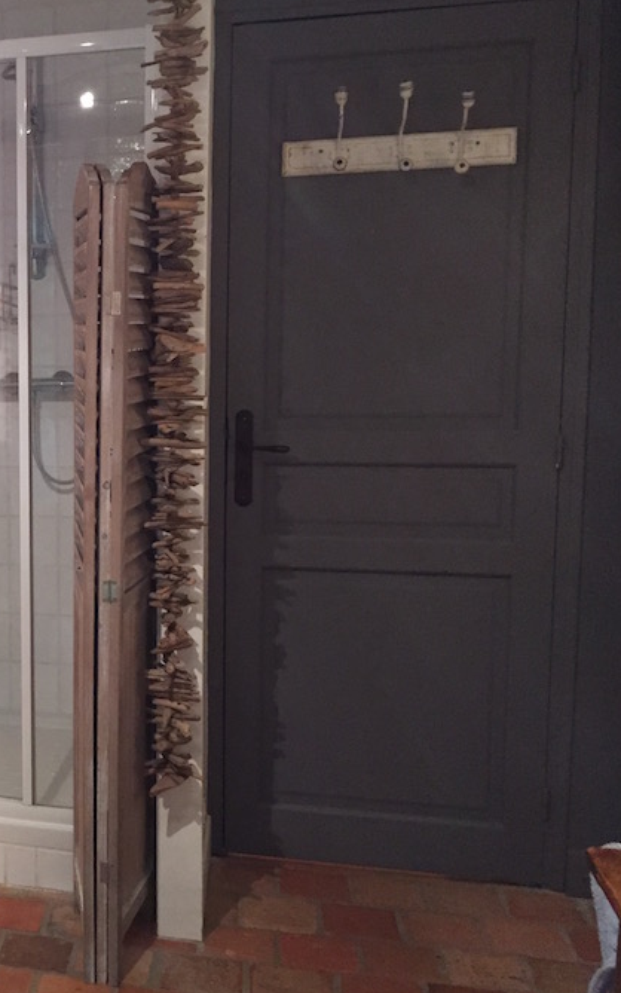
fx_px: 1245
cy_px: 476
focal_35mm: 46
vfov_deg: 43.5
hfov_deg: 25.4
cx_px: -108
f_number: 2.2
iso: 250
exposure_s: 1/17
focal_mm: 4.15
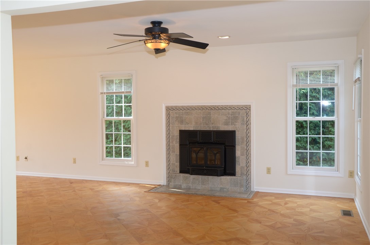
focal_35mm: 36
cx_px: 185
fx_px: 369
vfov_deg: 36.7
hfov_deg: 53.2
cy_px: 122
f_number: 6.3
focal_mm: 24
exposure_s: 1/125
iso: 500
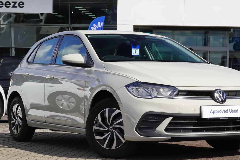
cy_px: 75
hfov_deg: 21.9
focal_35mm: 93
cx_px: 138
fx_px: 620
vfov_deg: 14.7
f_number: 9
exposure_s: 1/125
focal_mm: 42
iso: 100
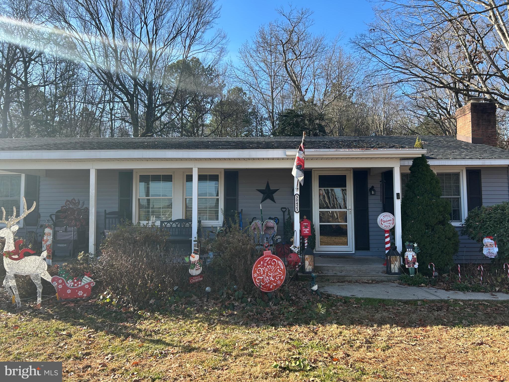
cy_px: 191
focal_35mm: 26
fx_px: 382
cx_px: 254
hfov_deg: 67.3
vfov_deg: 53.1
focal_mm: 5.7
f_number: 1.5
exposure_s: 1/1280
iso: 50
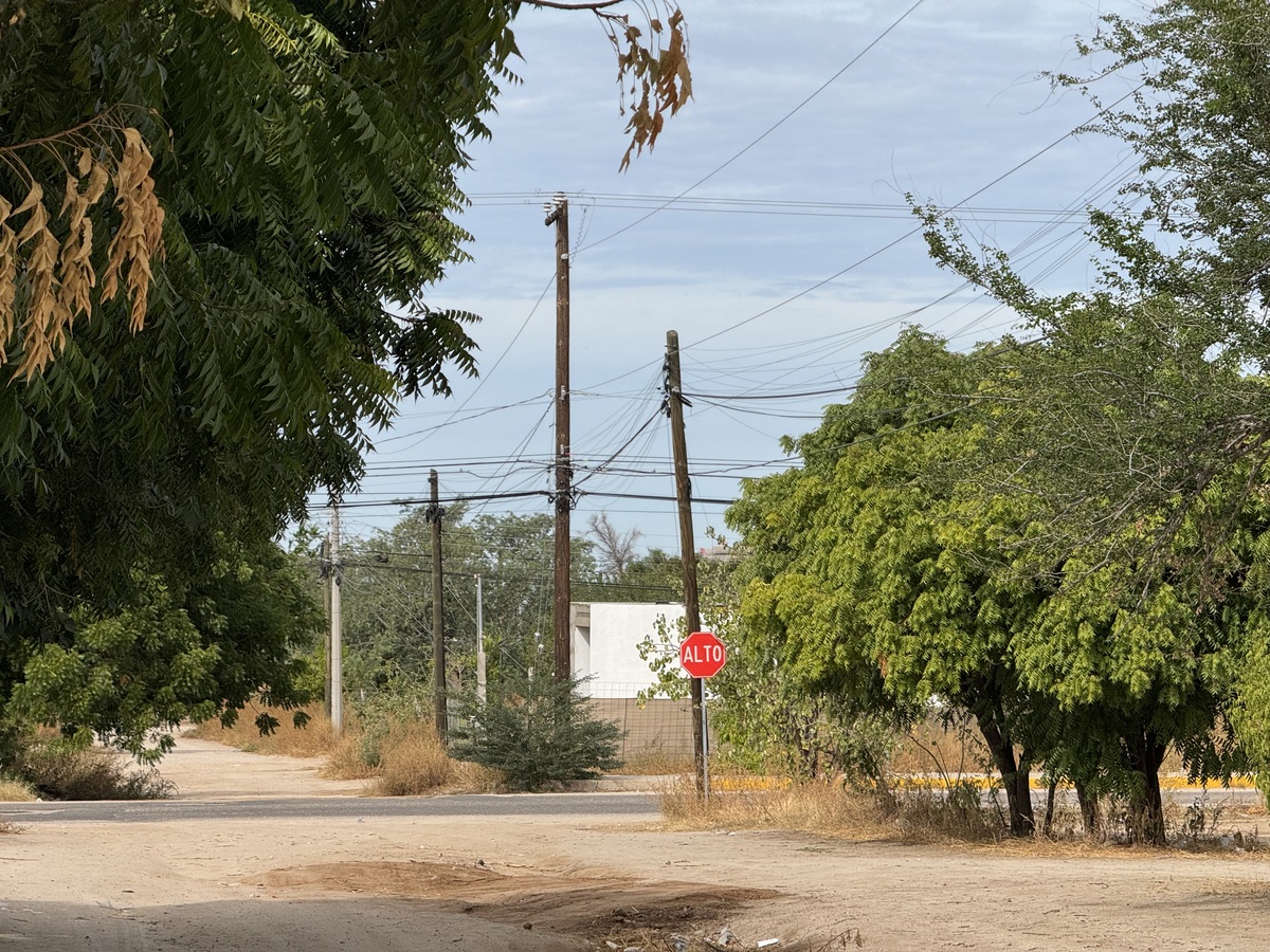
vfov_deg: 12.3
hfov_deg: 16.4
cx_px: 635
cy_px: 476
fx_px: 4403
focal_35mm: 120
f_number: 2.8
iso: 50
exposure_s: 1/2146
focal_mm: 15.66
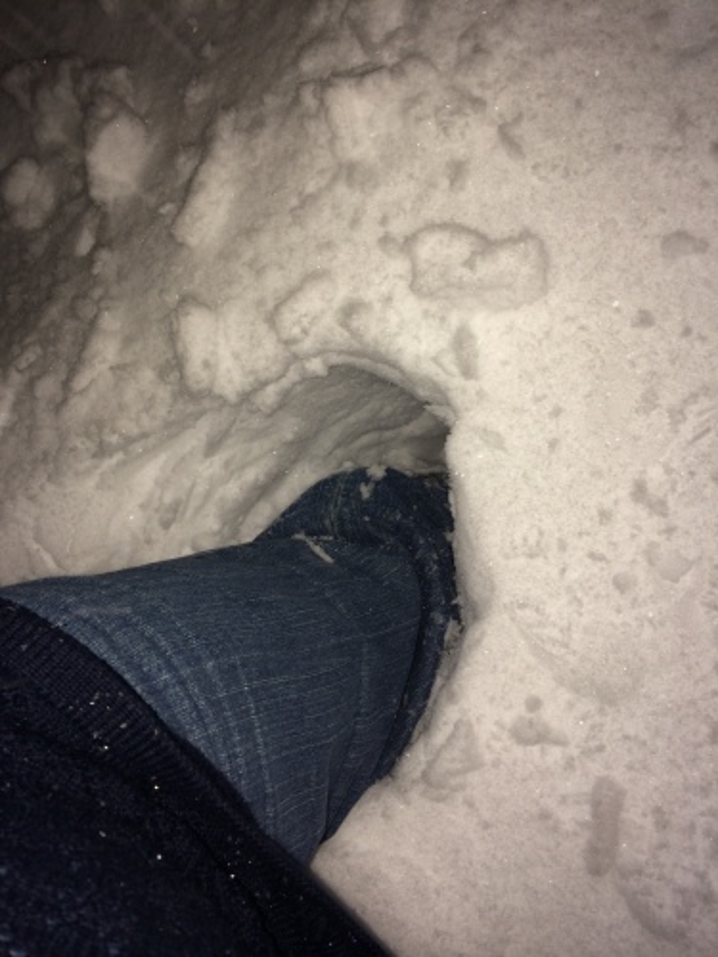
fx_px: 830
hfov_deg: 46.8
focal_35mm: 30
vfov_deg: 60.0
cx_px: 359
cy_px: 478
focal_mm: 4.12
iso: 32
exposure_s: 1/46
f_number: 2.2
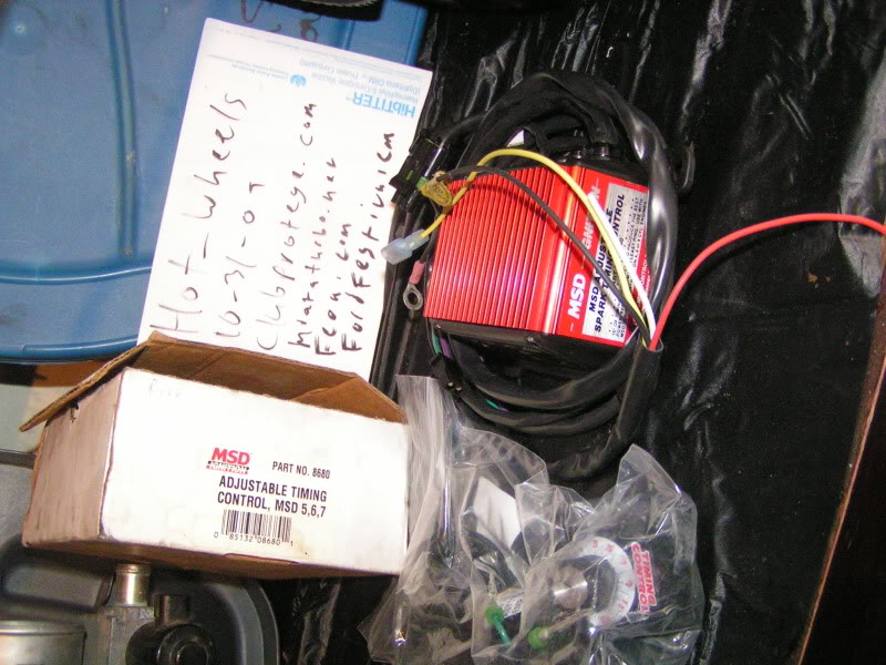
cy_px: 332
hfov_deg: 49.0
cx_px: 443
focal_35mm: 38
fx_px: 973
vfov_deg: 37.7
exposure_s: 1/40
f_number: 2.8
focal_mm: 5.8
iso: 200
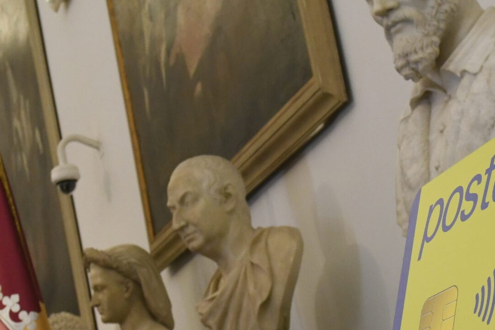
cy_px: 278
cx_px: 333
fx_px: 1361
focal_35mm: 99
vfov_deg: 13.7
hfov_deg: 20.5
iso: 2500
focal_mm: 28
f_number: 5.6
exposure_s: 1/320
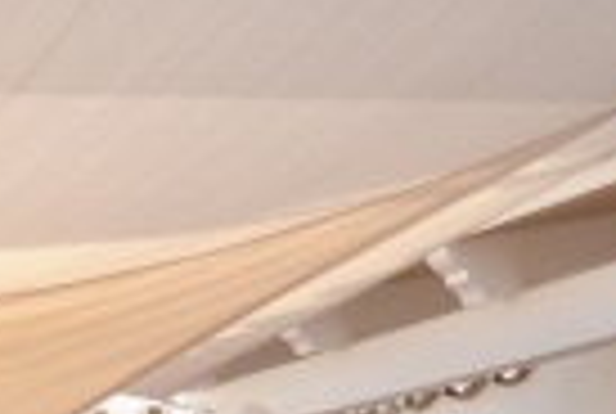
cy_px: 688
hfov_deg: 22.4
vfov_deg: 14.8
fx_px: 1438
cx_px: -108
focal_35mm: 84
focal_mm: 15
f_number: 6.3
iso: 100
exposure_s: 1/160
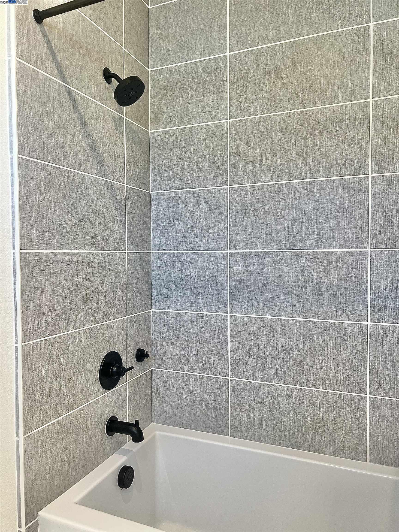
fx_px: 400
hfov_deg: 53.1
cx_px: 200
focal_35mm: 26
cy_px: 266
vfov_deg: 67.3
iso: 100
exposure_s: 1/120
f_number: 1.5
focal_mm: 5.7
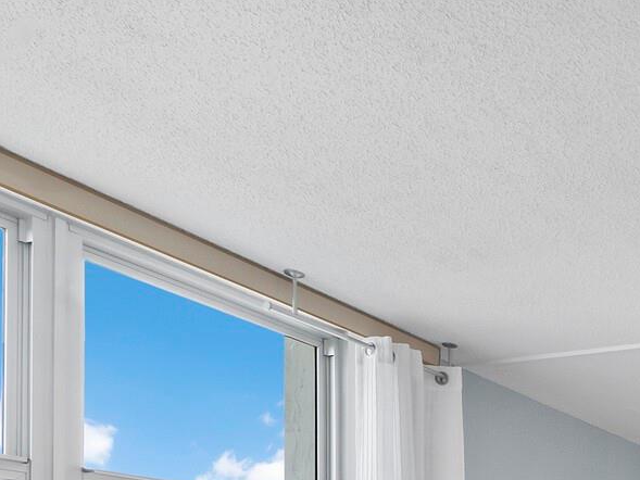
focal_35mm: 38
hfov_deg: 34.5
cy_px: 618
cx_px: 833
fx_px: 703
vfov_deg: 30.2
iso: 400
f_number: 11
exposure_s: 1/6
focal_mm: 7
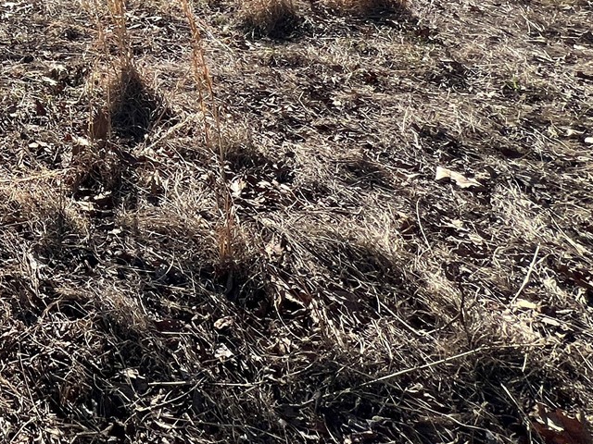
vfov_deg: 29.0
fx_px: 668
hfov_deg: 35.1
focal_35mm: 39
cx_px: -156
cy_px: -149
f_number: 1.8
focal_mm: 1.57
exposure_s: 1/1309
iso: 32
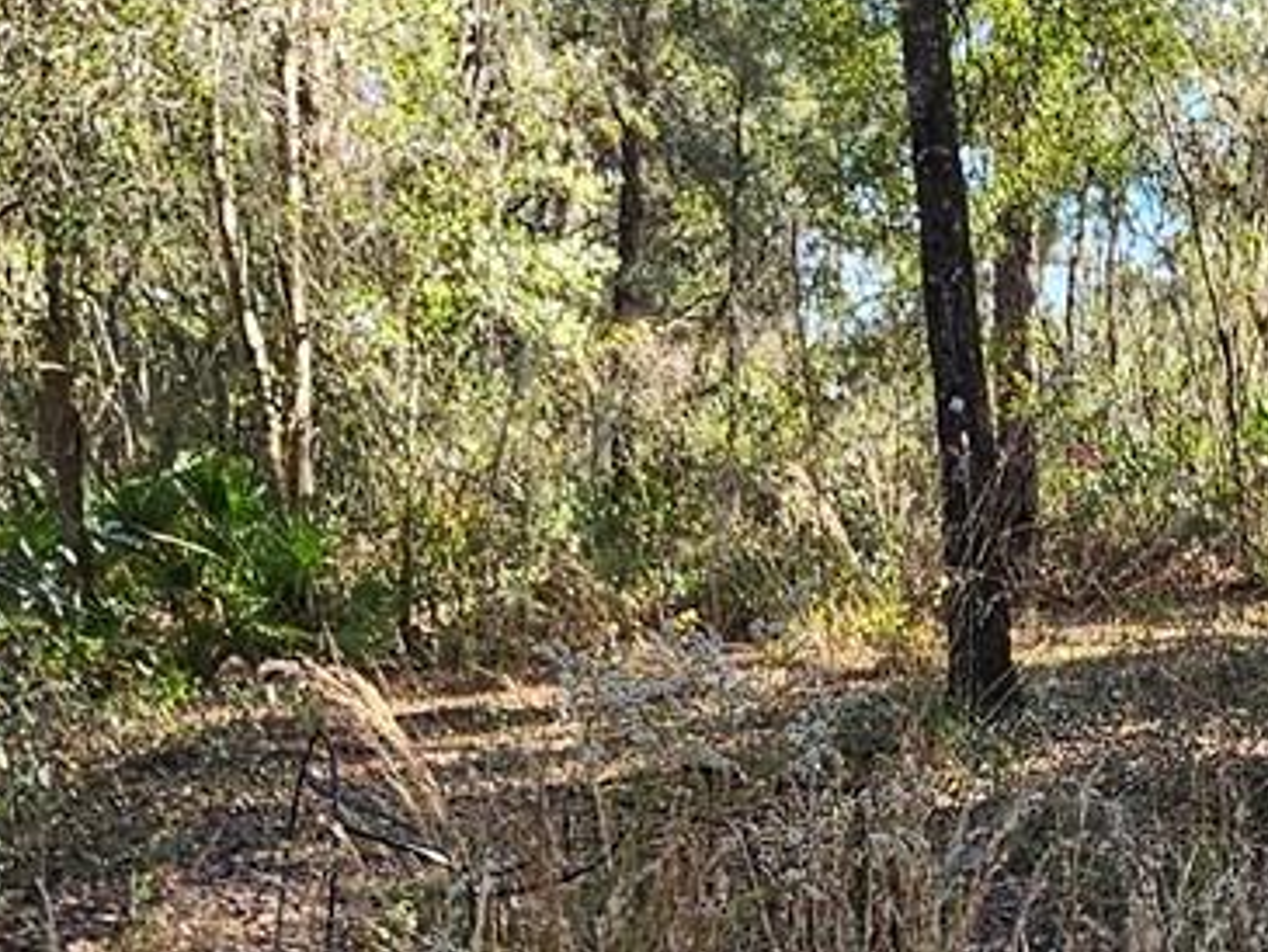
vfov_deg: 25.2
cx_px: 841
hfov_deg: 33.5
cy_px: 761
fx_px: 2089
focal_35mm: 57
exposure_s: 1/170
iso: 50
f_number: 2.2
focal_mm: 2.2
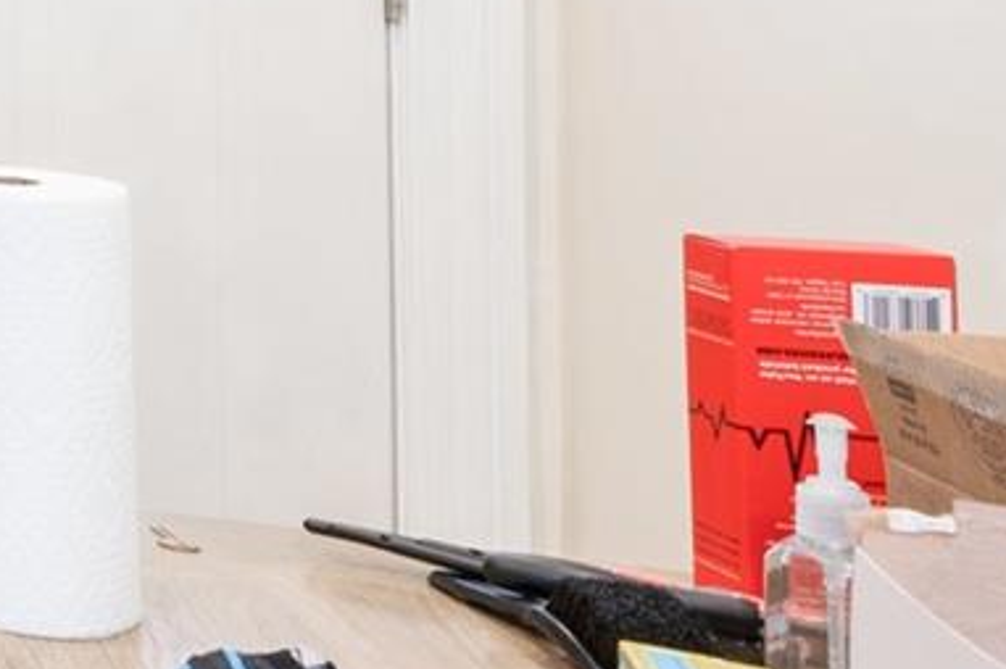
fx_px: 2094
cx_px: -1575
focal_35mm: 75
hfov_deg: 14.0
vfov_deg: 17.7
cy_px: -11
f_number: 11
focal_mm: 14
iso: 200
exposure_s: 1/2.5
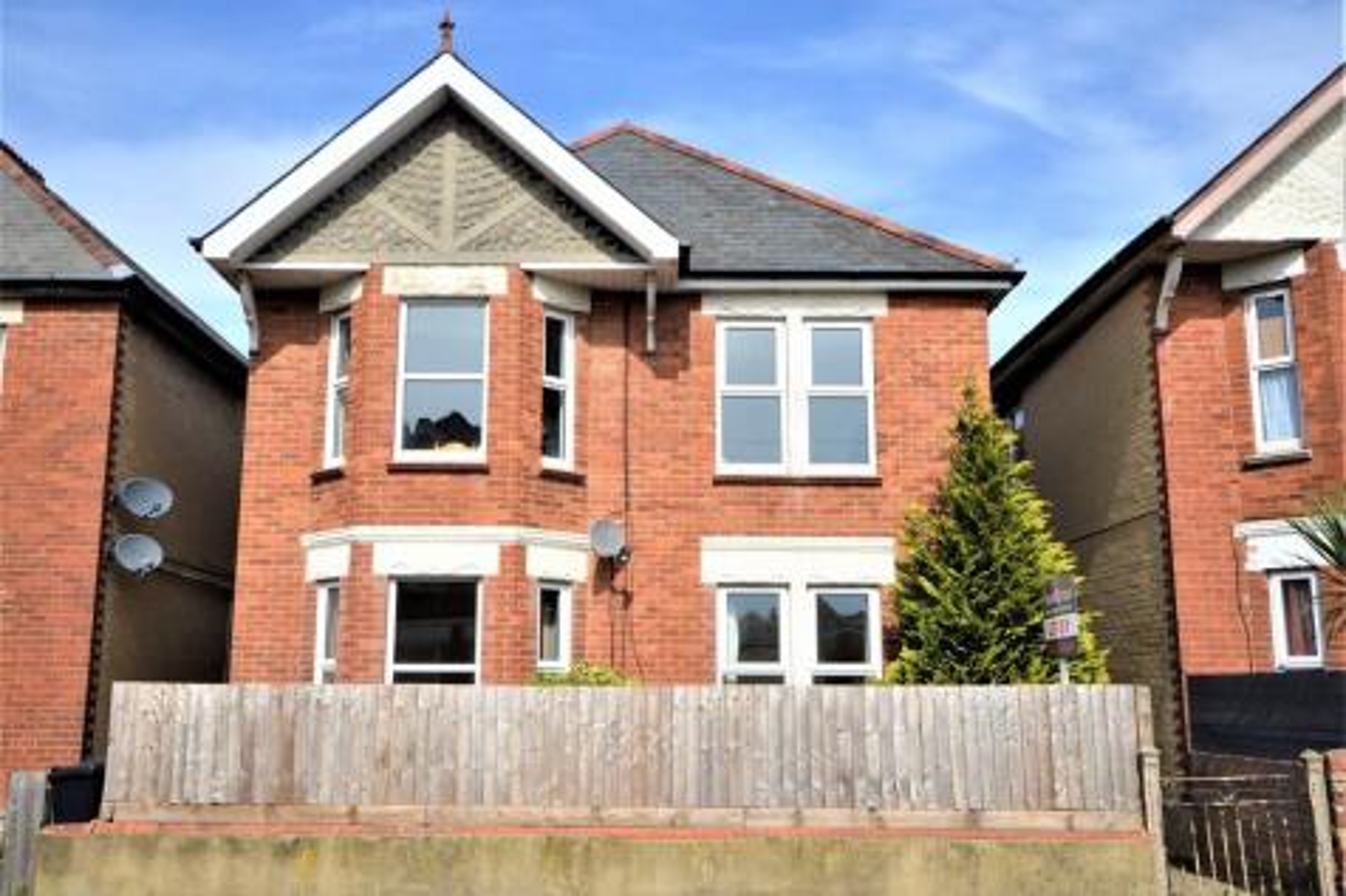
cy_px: 448
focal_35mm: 30
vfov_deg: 43.6
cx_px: 673
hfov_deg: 61.9
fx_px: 1121
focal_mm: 20
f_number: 7.1
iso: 200
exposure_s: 1/640
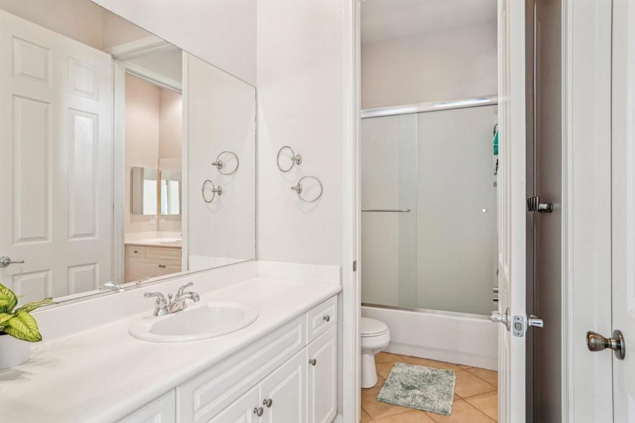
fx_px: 353
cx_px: 318
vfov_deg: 61.9
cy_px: 212
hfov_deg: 84.0
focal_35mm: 20
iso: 400
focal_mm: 20
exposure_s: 1/10
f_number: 8
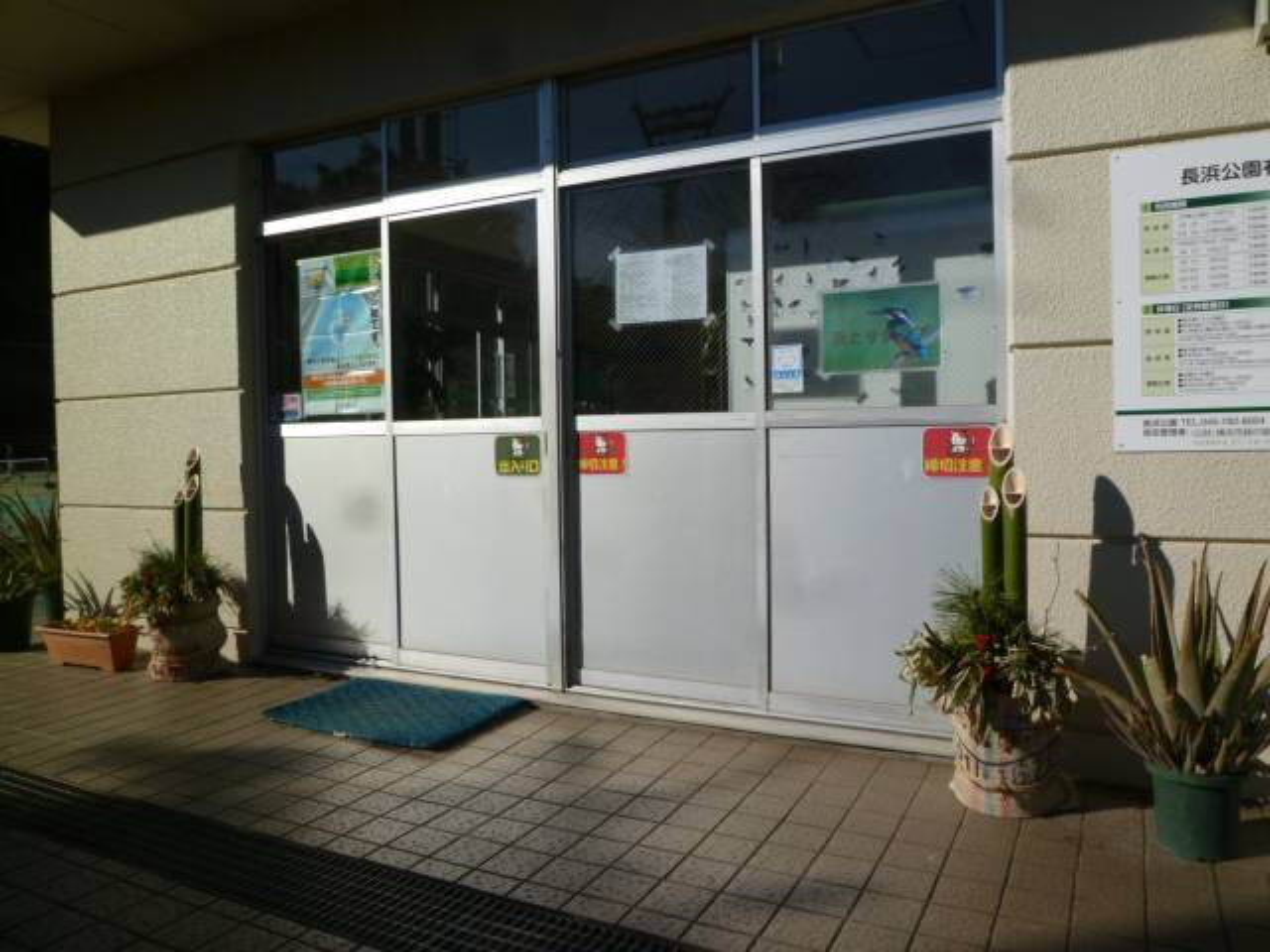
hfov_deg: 69.4
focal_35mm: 25
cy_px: 476
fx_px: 917
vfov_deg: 54.9
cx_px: 635
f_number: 5.6
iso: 80
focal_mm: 4.5
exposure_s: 1/640
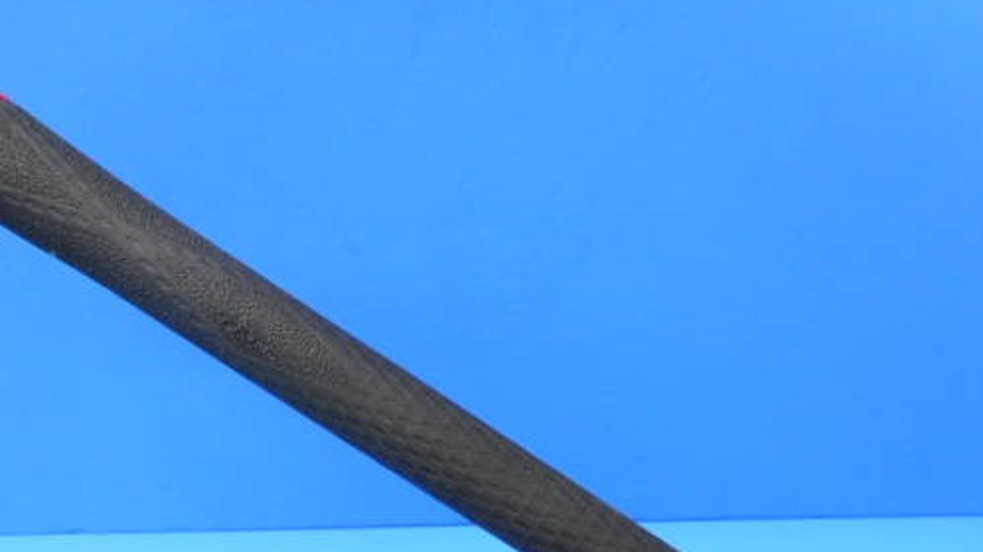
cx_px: 458
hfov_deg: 56.6
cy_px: 449
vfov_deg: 32.7
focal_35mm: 35
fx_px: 912
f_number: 3.7
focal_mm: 4.5
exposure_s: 1/30
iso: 180
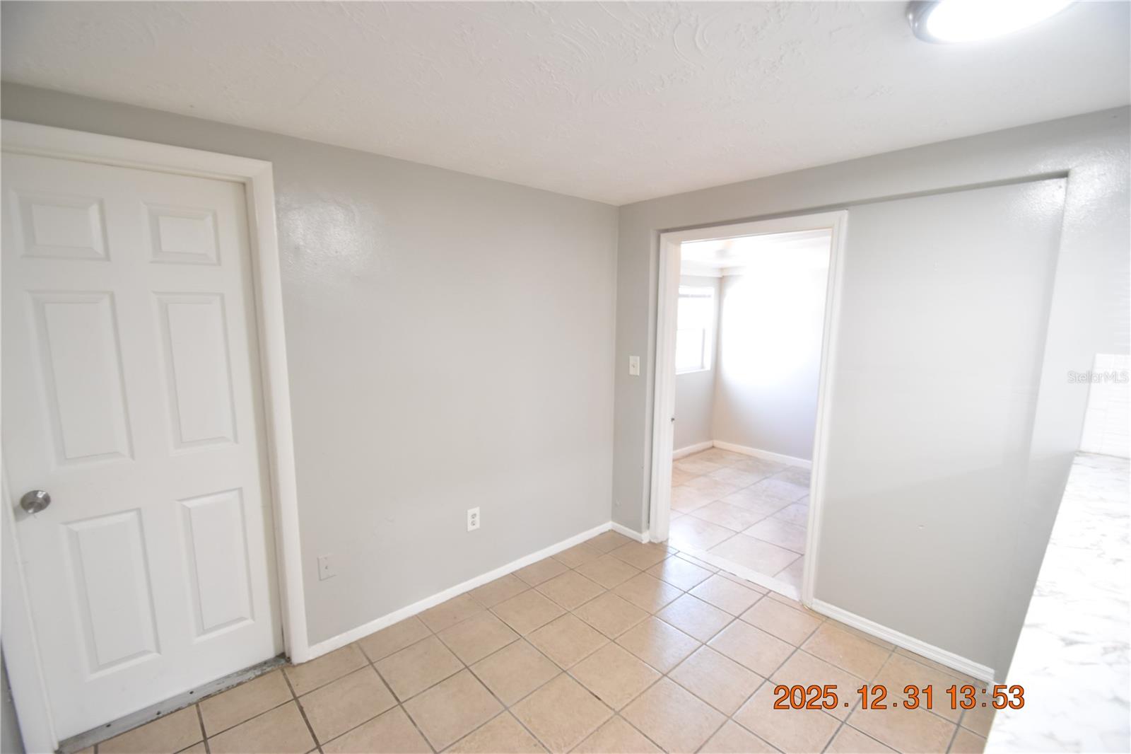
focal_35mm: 15
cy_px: 377
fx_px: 471
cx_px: 566
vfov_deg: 77.3
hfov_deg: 100.4
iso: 800
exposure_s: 1/20
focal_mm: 10
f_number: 3.5
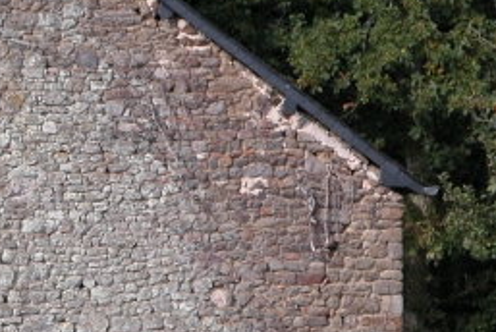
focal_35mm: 485
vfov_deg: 2.8
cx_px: -114
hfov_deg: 4.2
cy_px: 295
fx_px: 6690
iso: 100
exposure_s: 1/253
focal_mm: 44.7
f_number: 5
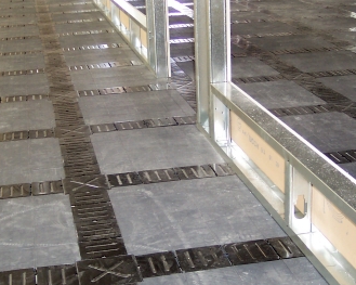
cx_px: 176
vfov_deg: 23.5
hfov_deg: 29.1
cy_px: 147
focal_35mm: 65
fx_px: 685
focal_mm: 8
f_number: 2.8
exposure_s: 1/30
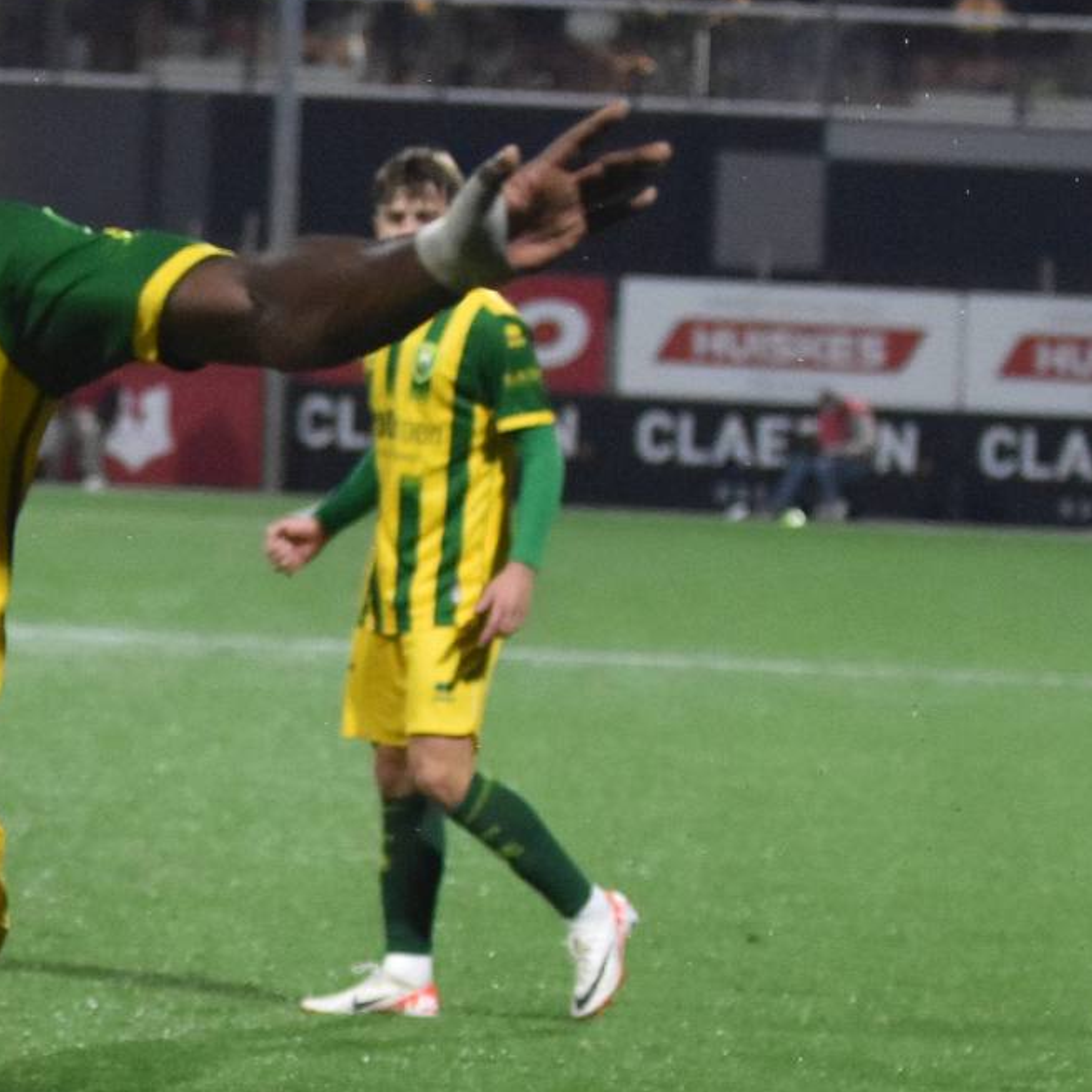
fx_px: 9315
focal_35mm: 261
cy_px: 936
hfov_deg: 6.7
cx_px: -301
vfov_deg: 6.7
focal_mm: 70
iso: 2000
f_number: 2.8
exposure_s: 1/640
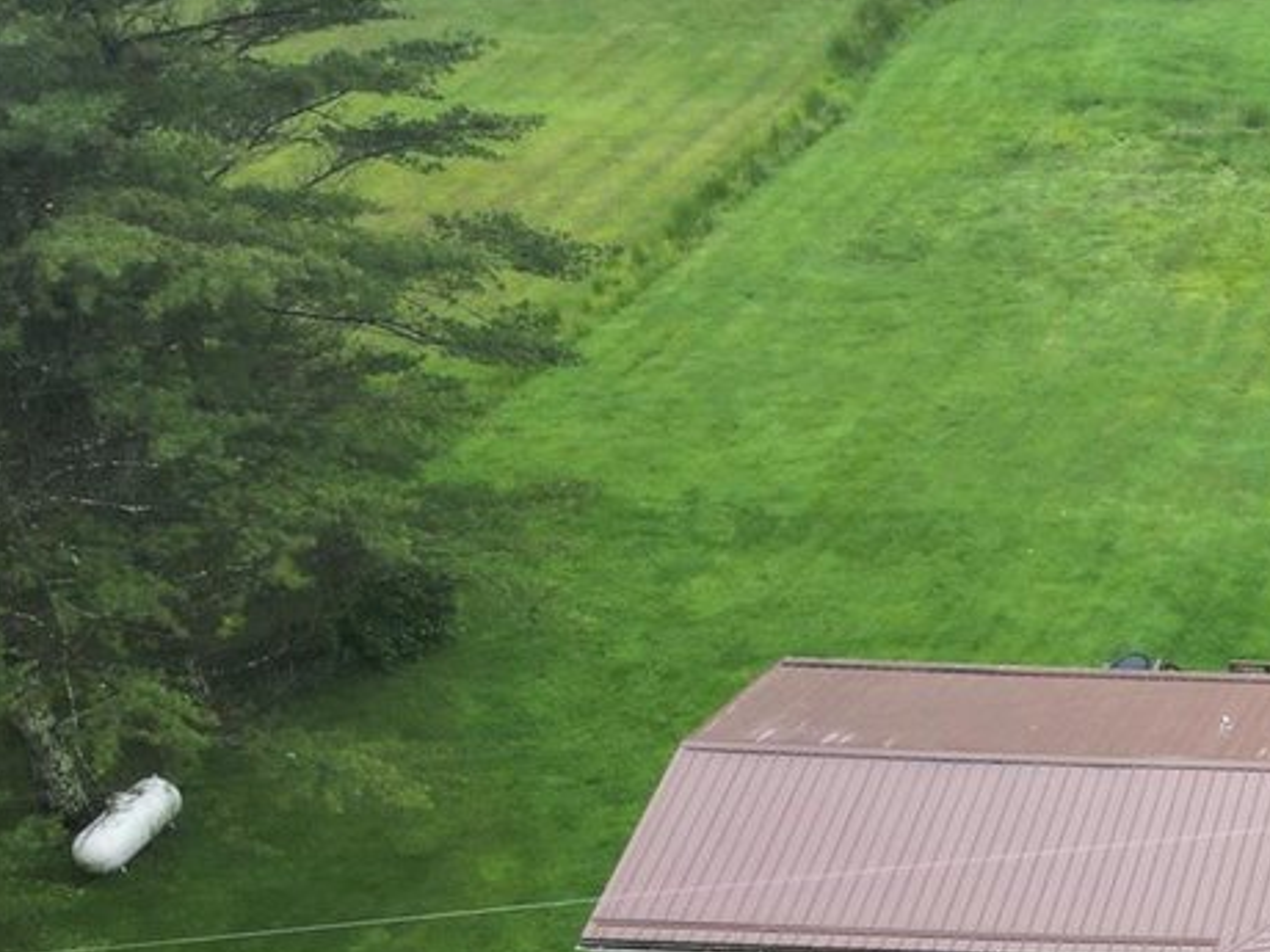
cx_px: 1719
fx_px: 2898
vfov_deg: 17.8
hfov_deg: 21.9
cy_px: 1122
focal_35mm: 79
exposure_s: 1/500
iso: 100
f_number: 1.7
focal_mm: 6.72
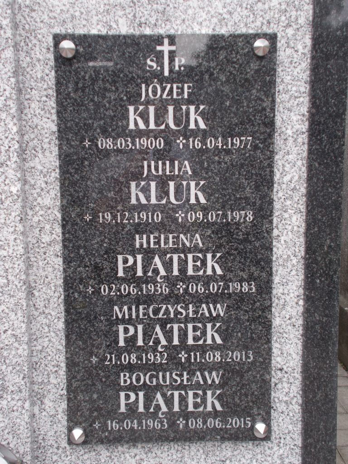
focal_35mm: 44
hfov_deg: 32.9
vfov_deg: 42.9
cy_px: 232
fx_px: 590
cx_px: 174
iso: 80
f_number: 4.2
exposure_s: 1/200
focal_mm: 7.9
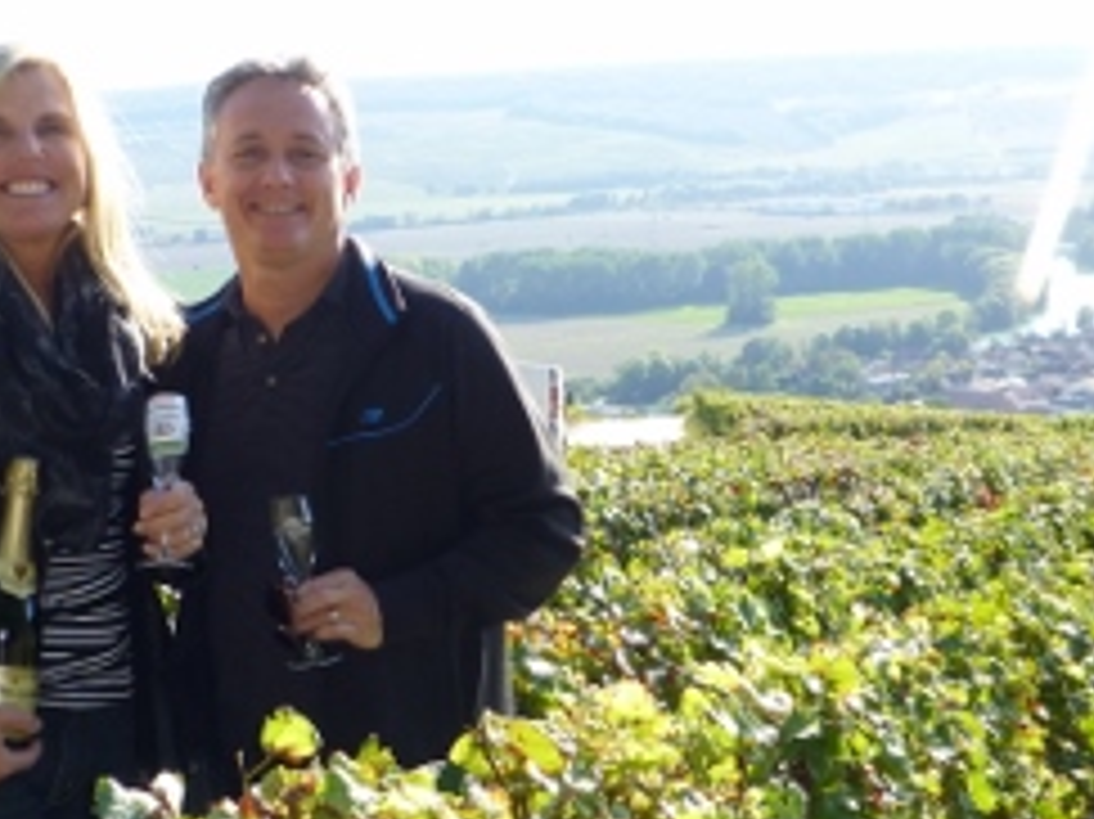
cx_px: 315
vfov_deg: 19.1
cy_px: 423
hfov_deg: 25.1
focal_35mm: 77
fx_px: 2432
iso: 100
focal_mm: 6.9
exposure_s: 1/250
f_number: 3.9
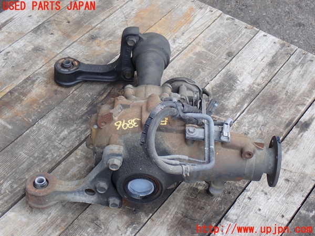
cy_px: 118
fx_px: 646
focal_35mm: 71
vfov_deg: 20.7
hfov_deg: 27.4
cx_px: 158
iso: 200
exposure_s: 1/125
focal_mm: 12.73
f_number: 3.9
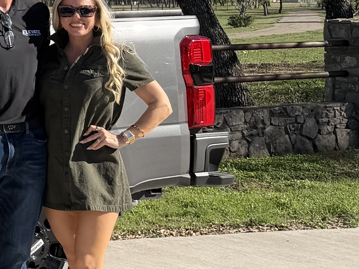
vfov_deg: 14.6
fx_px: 1027
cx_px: -371
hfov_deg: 15.5
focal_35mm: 99
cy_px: -23
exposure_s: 1/3584
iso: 80
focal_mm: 6.76
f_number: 1.78
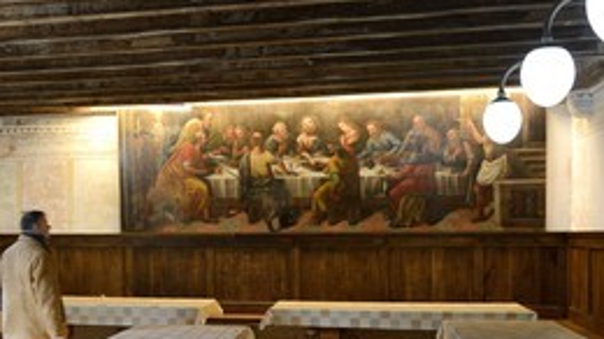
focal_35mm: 49
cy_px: 241
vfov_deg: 24.2
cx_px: 186
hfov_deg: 41.4
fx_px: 784
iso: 800
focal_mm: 29
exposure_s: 1/25
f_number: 4.5
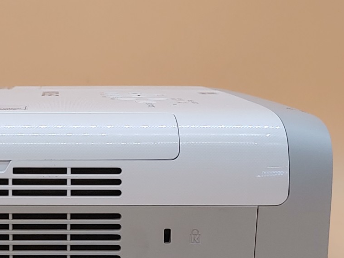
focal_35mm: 84
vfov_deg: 17.5
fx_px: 835
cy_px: 194
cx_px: 42
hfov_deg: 22.8
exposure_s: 1/88
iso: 50
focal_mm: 4.36
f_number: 1.8
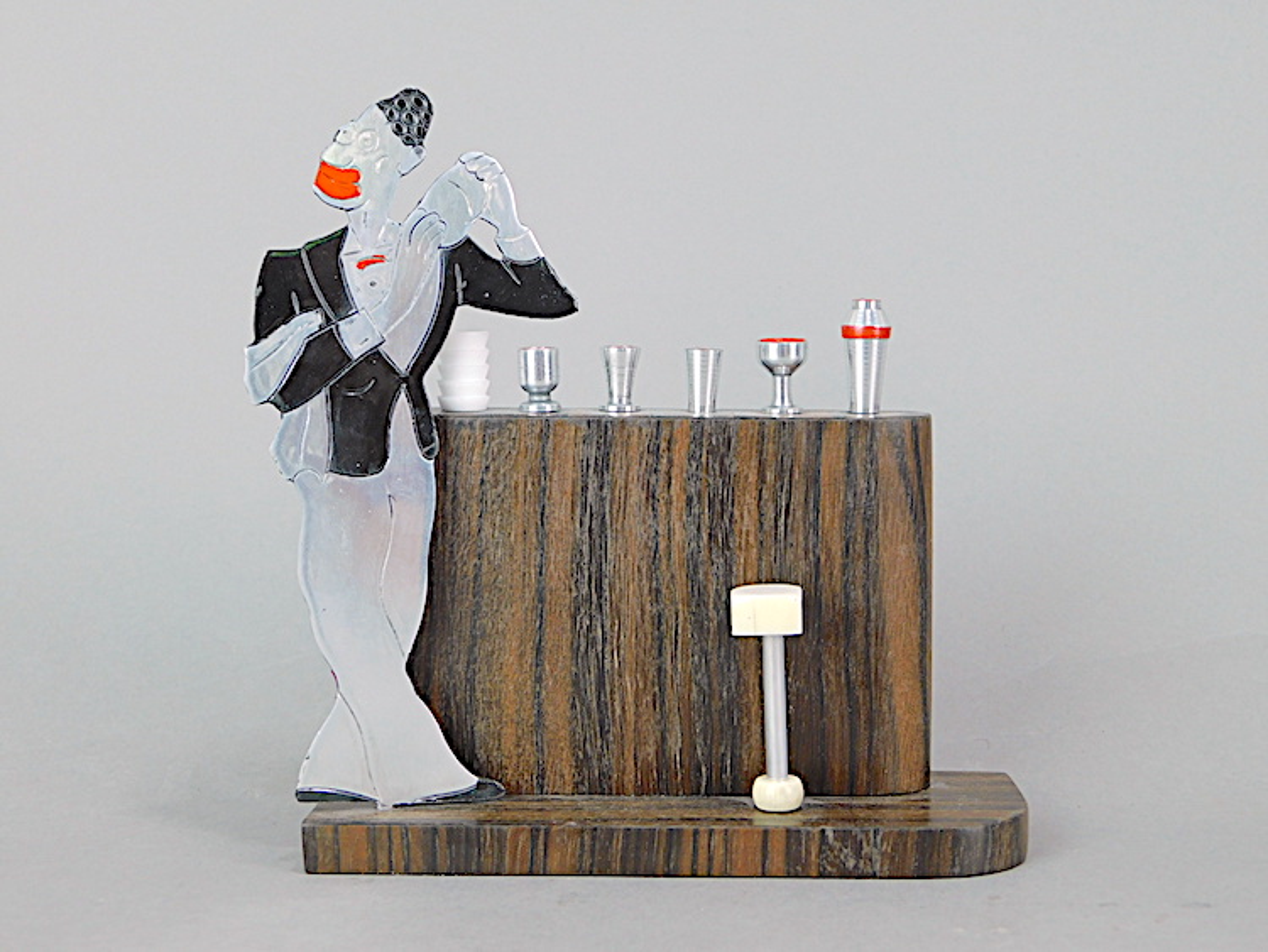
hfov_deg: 32.7
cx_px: 634
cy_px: 476
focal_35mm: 59
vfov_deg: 24.8
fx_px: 2162
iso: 160
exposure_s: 1/30
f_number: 4
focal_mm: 10.4
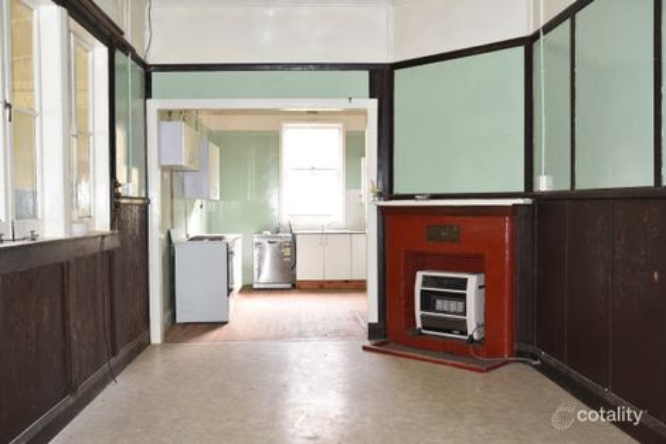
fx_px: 647
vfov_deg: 37.8
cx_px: 333
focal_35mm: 35
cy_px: 222
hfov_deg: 54.5
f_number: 4
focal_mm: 35
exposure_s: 1/60
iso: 800
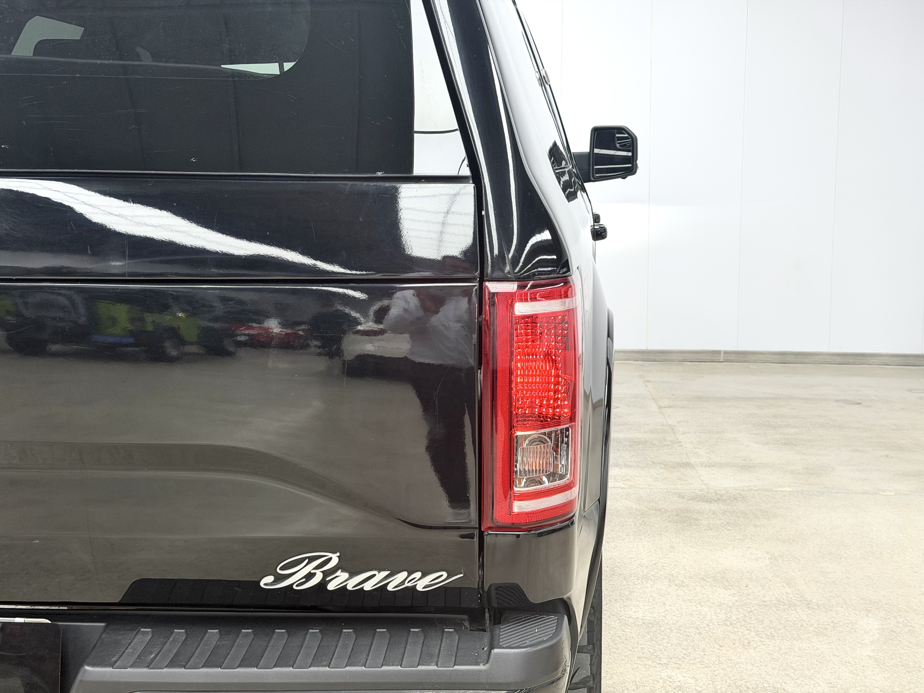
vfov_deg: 30.3
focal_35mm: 48
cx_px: 462
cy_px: 346
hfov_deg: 39.7
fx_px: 1281
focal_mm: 6.76
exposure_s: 1/121
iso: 50
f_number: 1.78
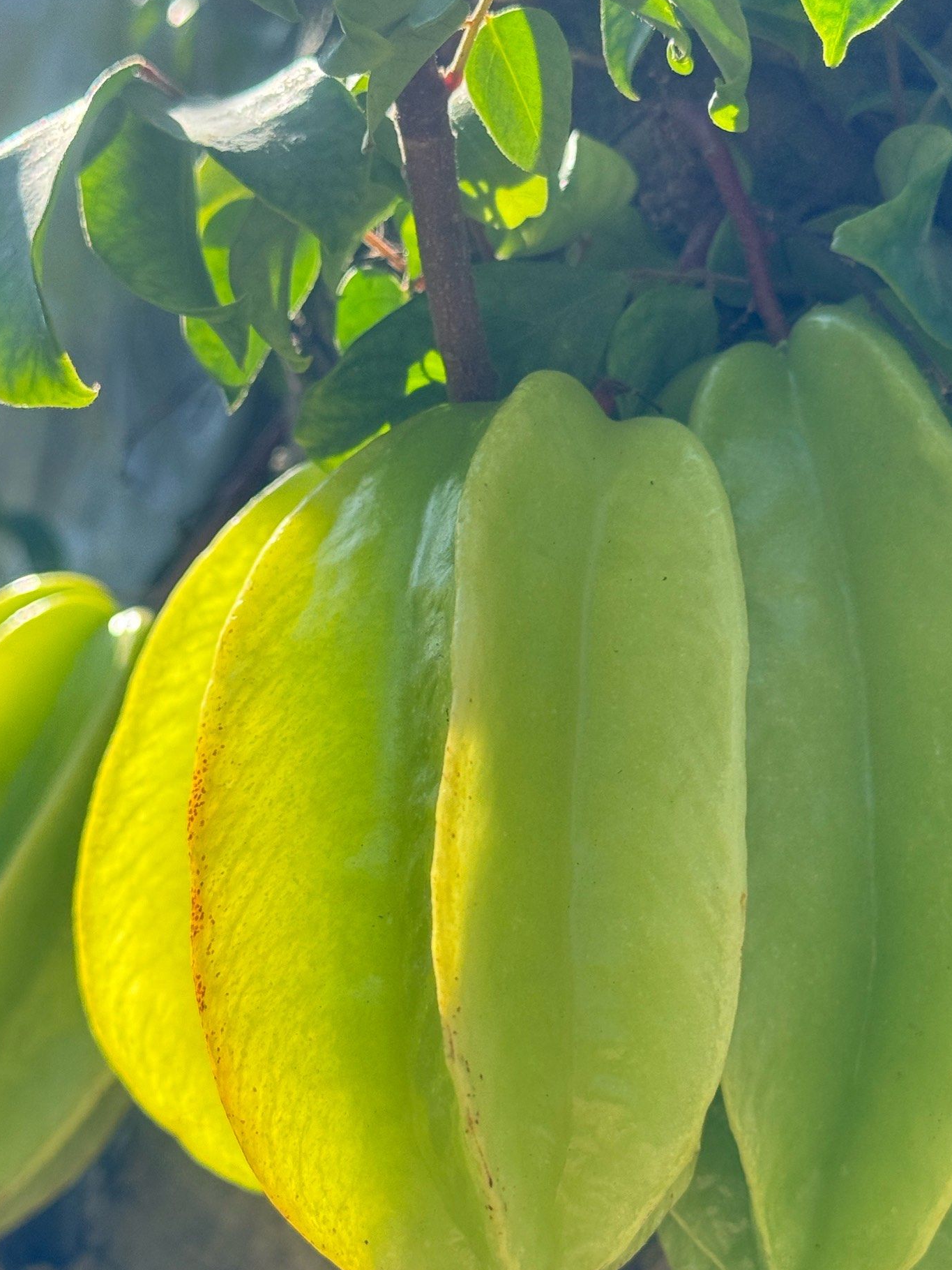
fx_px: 2640
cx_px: 522
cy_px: 726
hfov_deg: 20.4
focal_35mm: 72
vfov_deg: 27.0
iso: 64
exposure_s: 1/1133
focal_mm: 6.86
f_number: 1.78
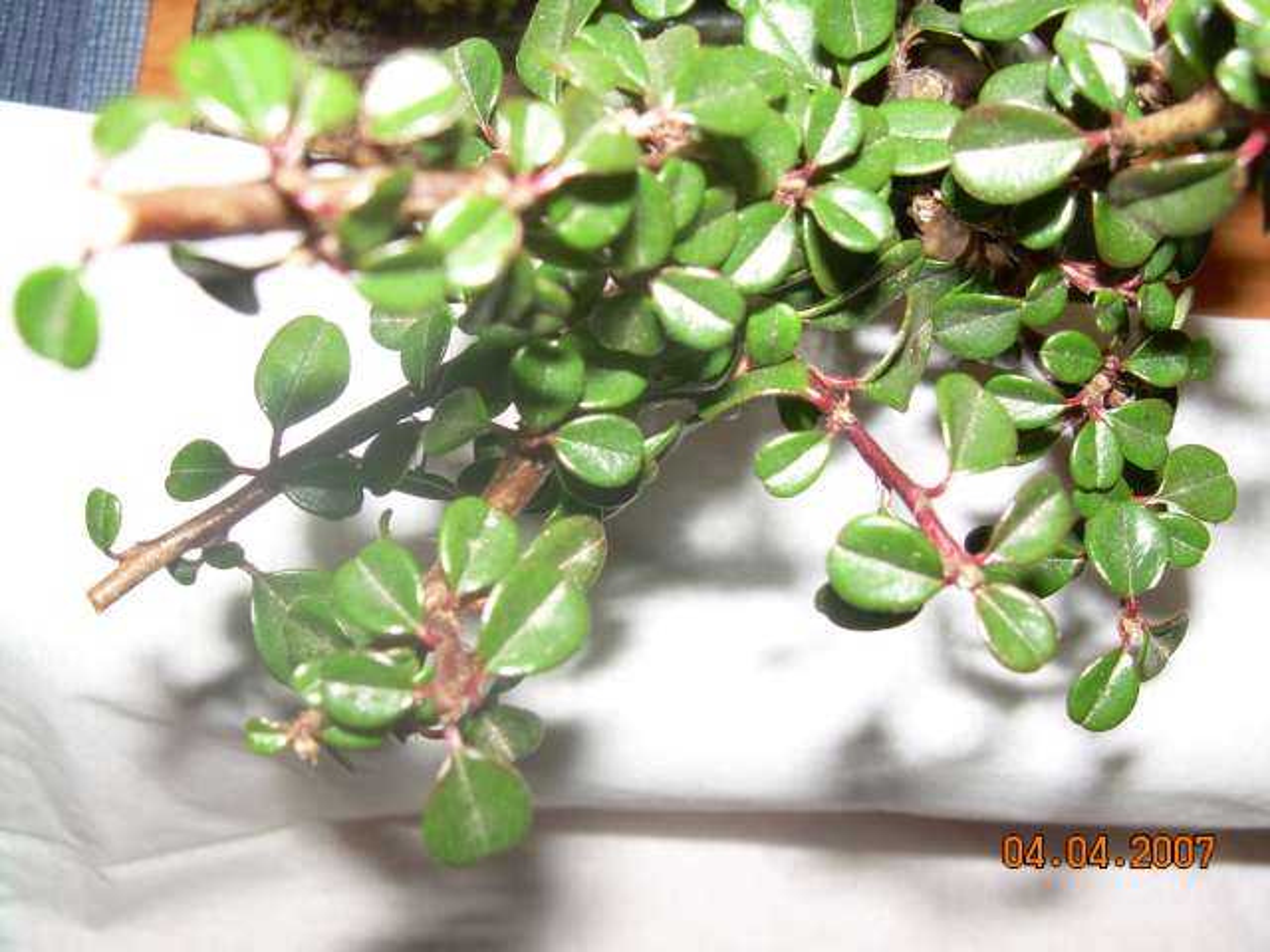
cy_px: 476
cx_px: 635
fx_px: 1394
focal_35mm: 38
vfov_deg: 37.7
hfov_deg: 49.0
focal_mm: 6.3
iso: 50
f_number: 2.8
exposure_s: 1/60
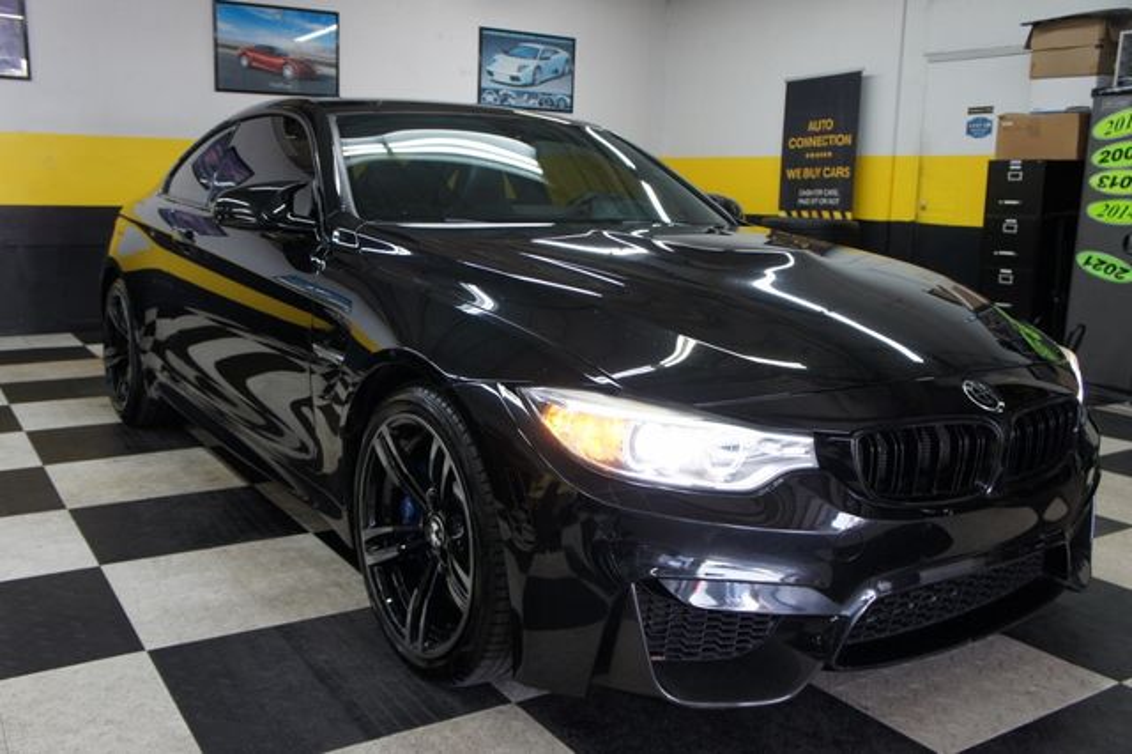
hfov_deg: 59.5
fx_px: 990
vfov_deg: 41.7
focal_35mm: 32
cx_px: 566
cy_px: 377
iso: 250
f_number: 4
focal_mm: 21
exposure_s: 1/40
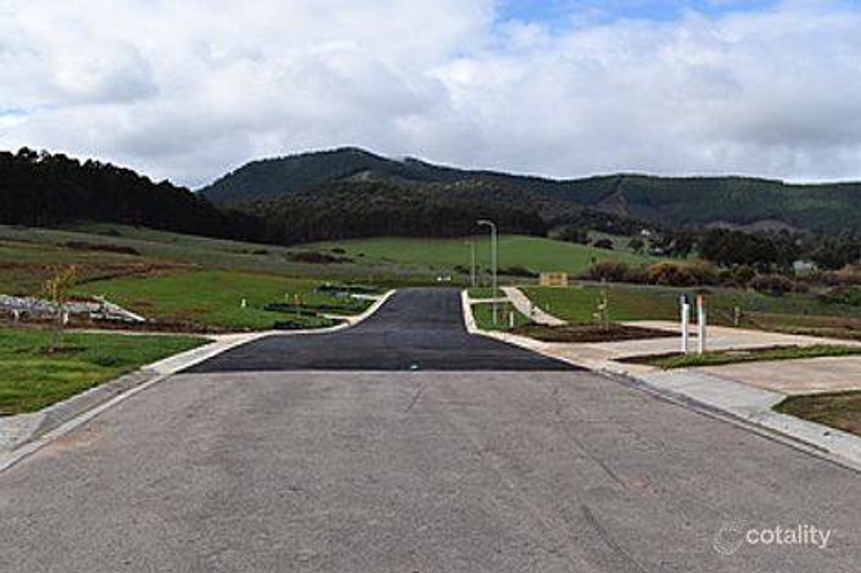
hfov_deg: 51.3
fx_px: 897
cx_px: 430
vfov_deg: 35.5
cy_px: 286
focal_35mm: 38
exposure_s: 1/200
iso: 100
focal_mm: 25
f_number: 9
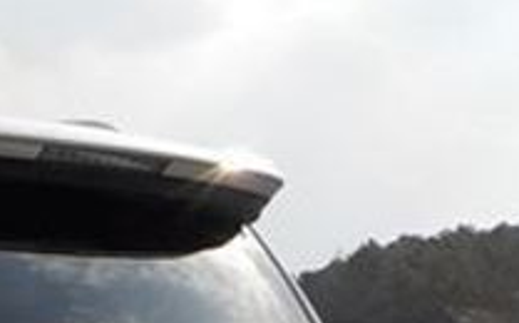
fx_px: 1723
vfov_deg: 10.1
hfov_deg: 15.2
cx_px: -363
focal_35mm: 122
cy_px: 599
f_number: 3.3
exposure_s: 1/1250
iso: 125
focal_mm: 4.1
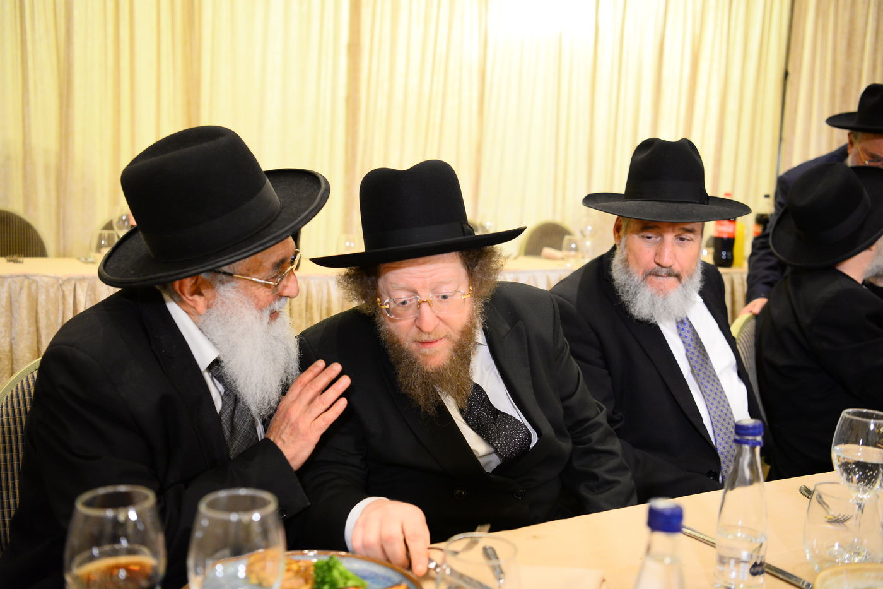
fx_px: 883
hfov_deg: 53.1
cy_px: 294
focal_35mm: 36
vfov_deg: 36.9
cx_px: 442
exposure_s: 1/160
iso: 2000
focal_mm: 36
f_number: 3.2
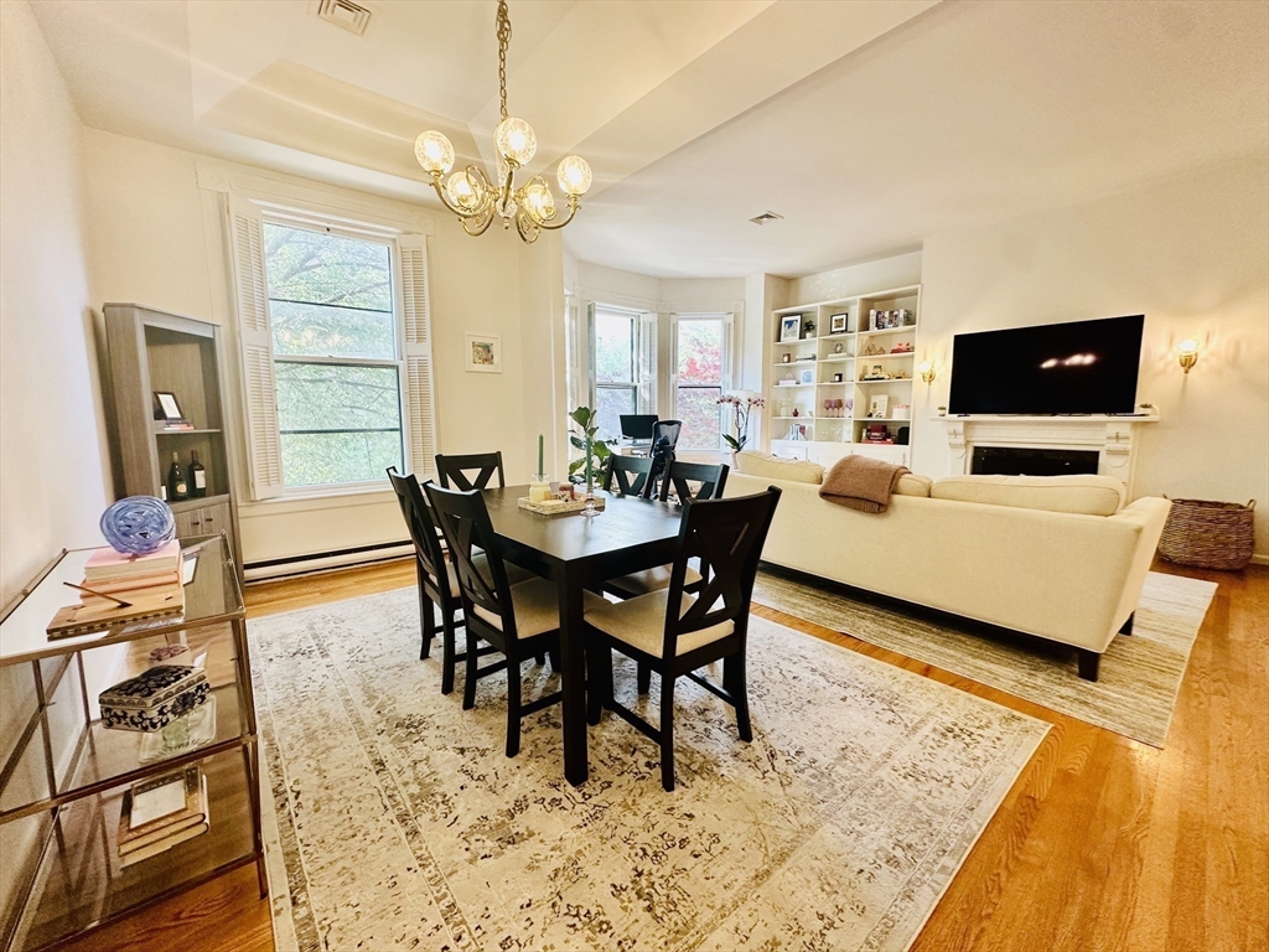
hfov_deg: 102.1
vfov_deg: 85.7
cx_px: 634
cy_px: 476
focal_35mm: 14
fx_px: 513
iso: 160
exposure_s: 1/60
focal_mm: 2.22
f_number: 2.2
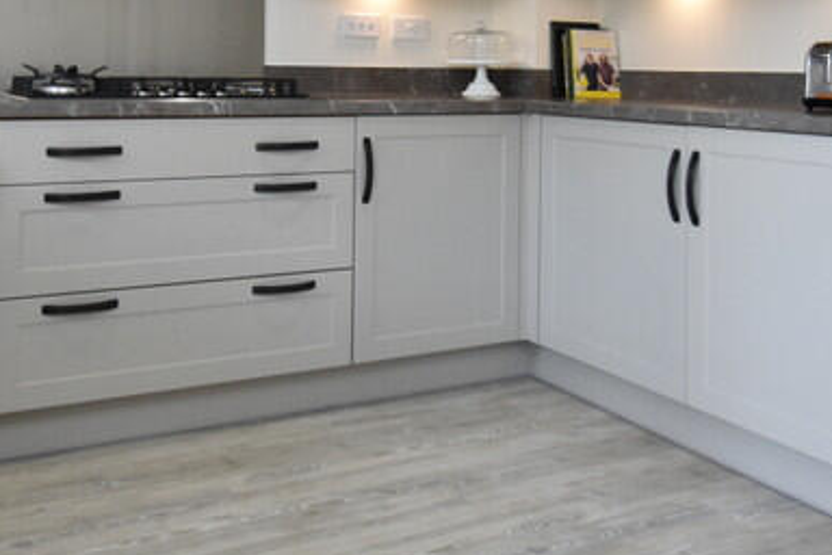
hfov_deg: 48.3
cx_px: 362
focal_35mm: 40
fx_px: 924
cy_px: 8
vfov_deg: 31.1
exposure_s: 1/250
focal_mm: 10
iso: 800
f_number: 3.5
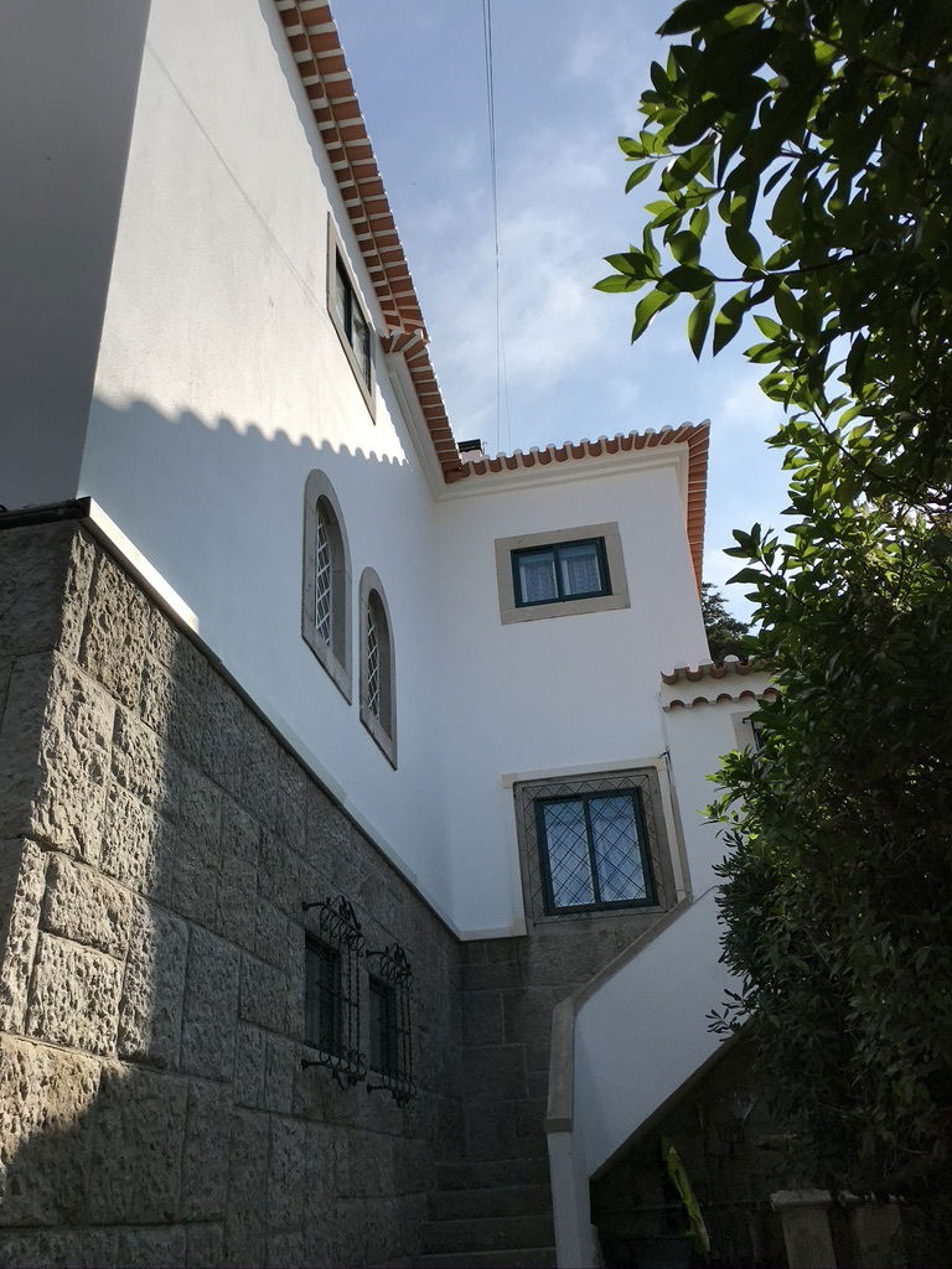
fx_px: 1027
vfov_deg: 63.4
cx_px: 476
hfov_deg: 49.7
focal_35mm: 28
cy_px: 634
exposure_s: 1/4167
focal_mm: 3.99
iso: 20
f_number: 1.8
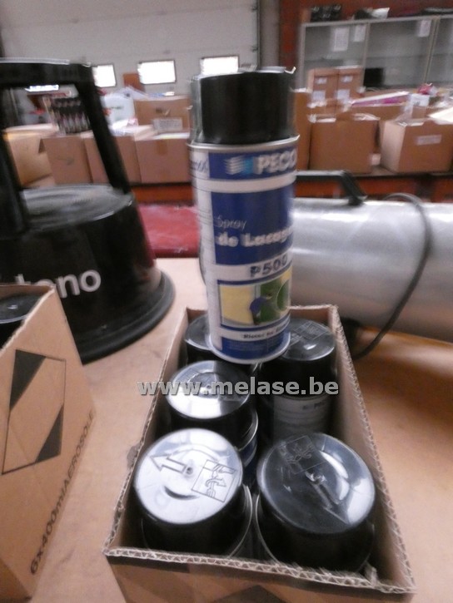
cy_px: 302
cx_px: 226
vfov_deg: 81.7
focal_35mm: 20
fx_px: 349
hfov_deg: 66.0
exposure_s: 1/13
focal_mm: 3.6
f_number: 8
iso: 1600
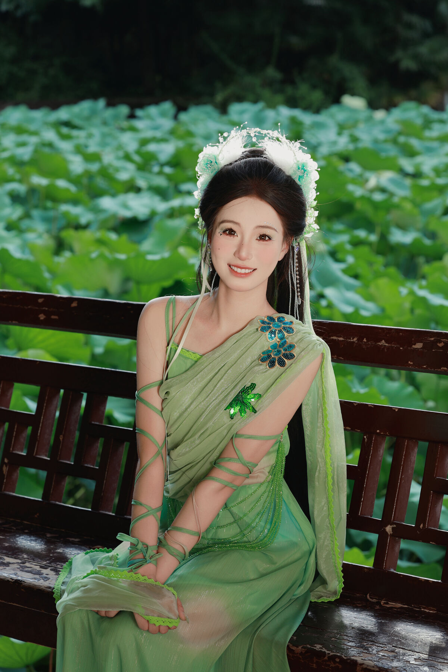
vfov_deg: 20.6
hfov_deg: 13.8
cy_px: 336
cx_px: 224
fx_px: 1848
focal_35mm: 99
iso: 100
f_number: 6.3
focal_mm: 100
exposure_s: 1/50
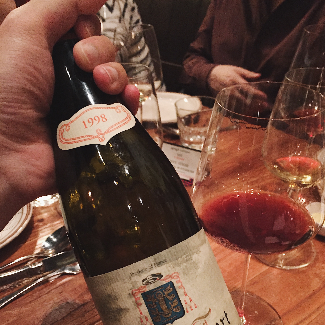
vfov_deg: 46.4
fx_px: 372
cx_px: 162
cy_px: 218
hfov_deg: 47.2
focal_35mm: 35
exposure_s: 1/17
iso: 500
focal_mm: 4.15
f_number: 2.2
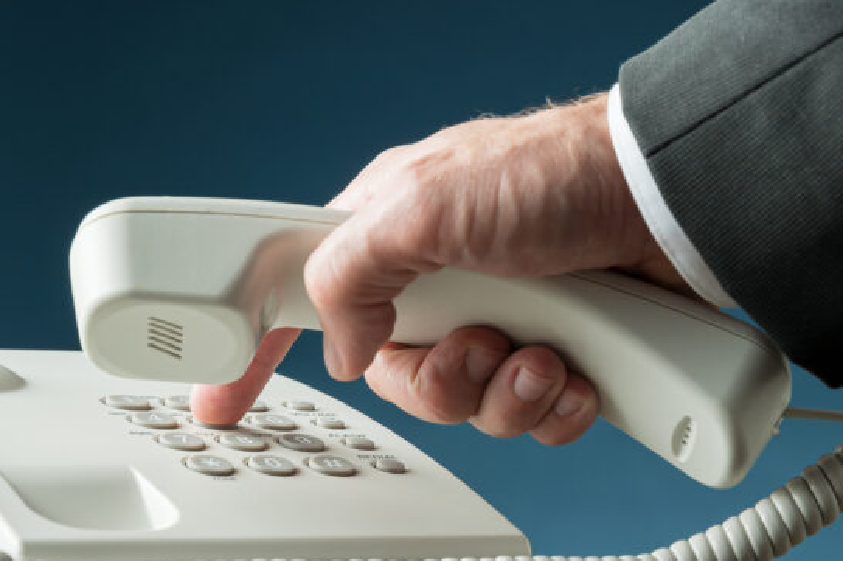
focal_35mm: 132
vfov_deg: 10.4
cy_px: 226
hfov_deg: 15.4
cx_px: 706
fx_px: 3088
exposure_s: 1/160
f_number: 8
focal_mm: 70
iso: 100
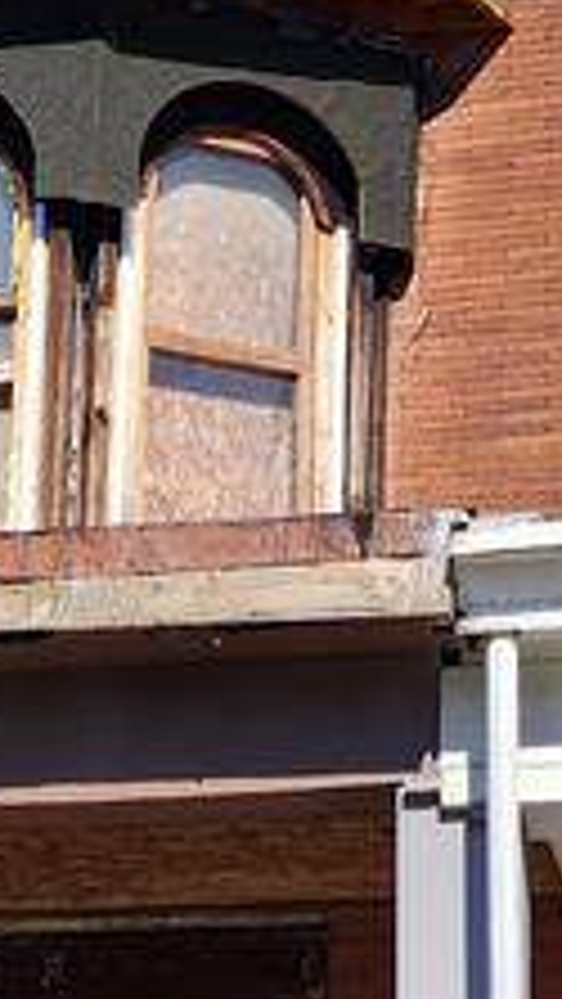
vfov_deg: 17.3
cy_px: 940
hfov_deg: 9.9
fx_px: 3230
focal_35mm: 122
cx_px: 27
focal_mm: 6.4
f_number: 1.8
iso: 12
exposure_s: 1/1047
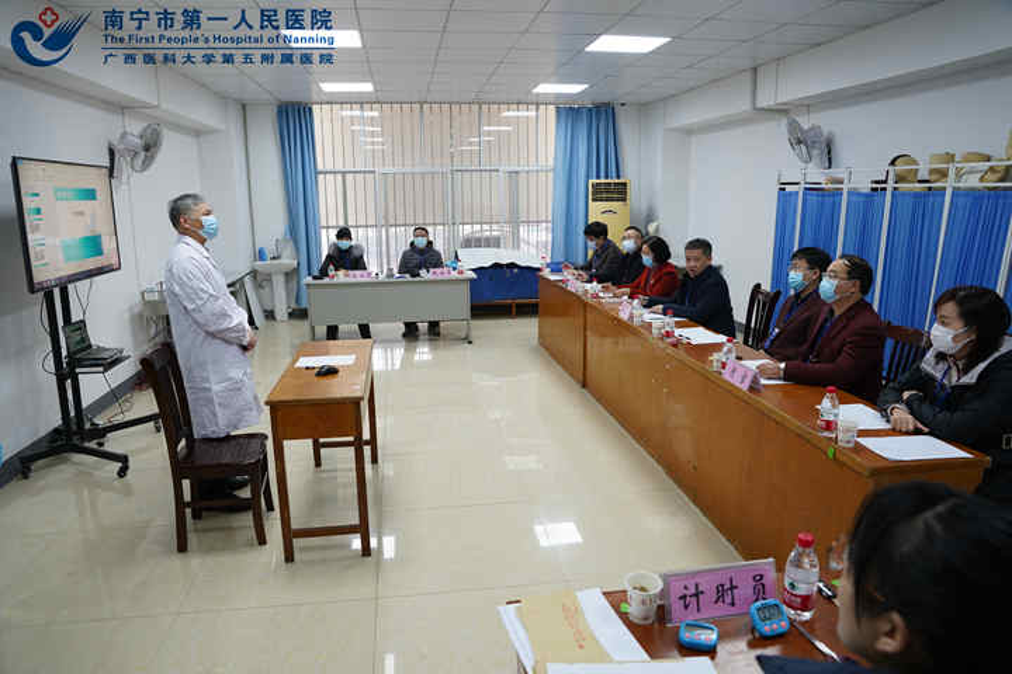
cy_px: 337
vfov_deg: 53.1
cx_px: 506
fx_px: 675
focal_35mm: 24
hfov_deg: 73.7
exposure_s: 1/30
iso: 500
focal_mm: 24
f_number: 4.5
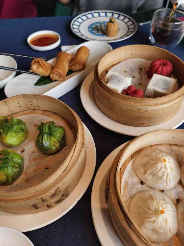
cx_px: 91
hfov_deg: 49.7
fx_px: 198
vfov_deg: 63.4
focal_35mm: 28
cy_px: 125
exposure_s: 1/137
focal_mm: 5.56
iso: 50
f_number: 1.6
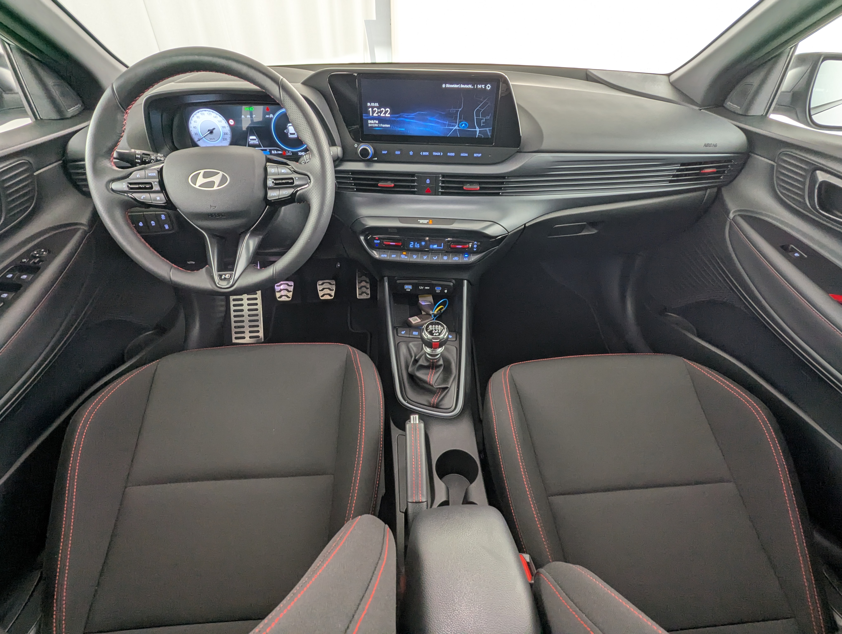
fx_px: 390
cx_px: 421
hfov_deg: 94.4
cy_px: 317
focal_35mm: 16
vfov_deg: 78.2
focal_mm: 2.35
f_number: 2.2
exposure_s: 1/32.3
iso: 76
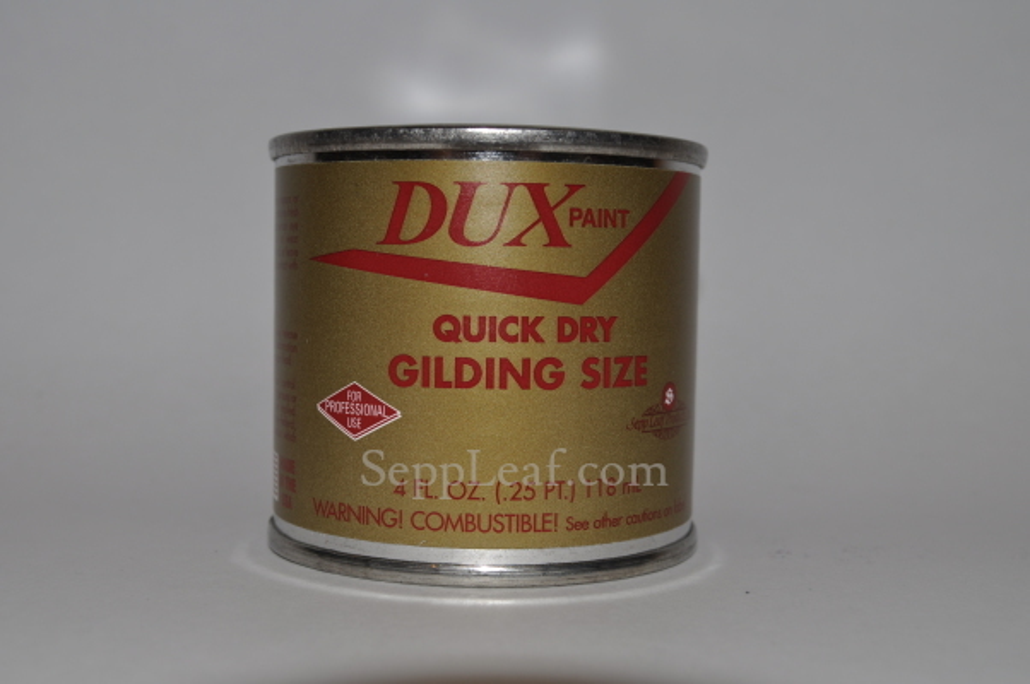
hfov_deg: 41.2
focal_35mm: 48
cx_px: 515
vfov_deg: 28.0
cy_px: 342
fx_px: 1372
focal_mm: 32
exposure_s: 1/125
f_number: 9
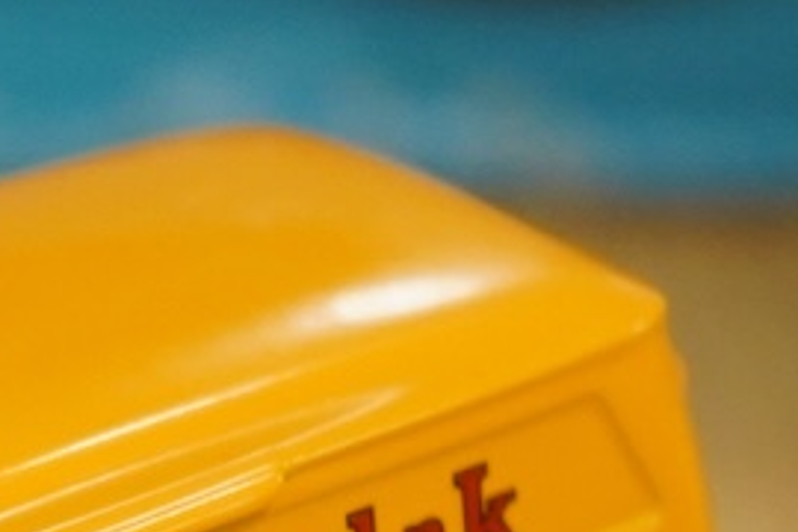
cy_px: 1308
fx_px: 9863
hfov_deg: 4.6
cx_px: -282
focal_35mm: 445
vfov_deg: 3.1
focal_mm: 70
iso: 2500
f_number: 5.6
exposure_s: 1/125
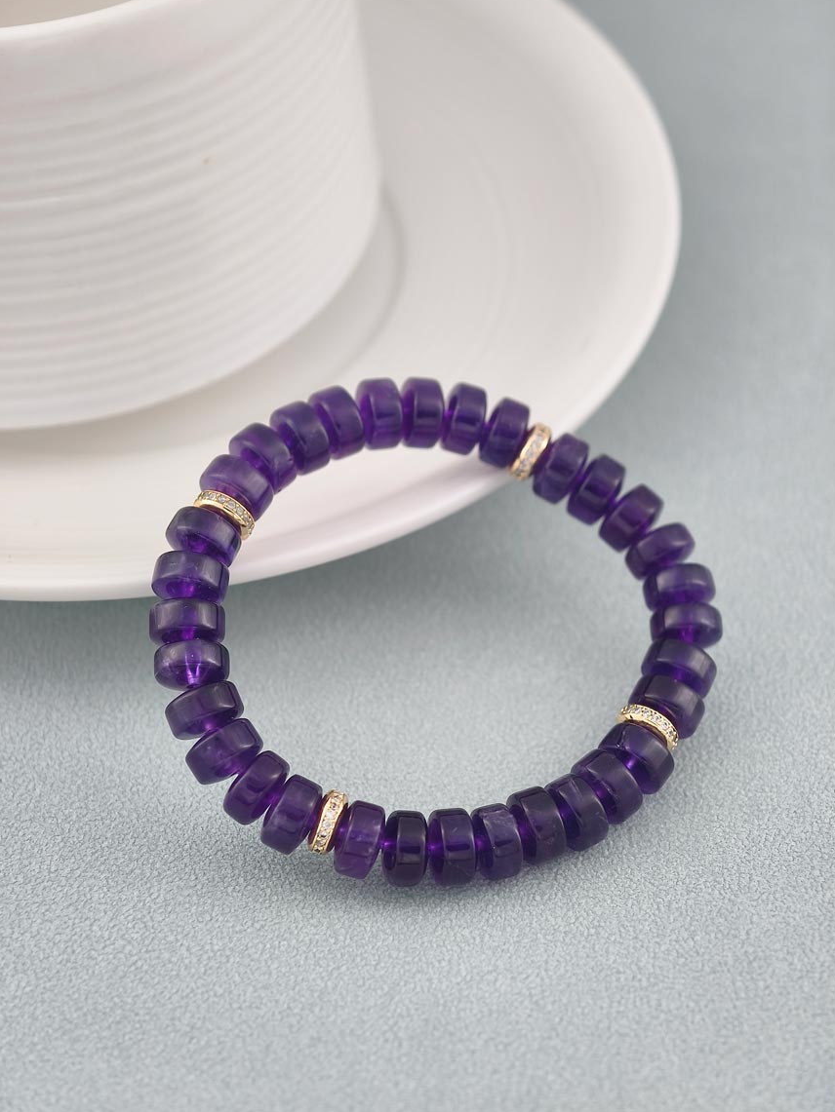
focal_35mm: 86
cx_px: 421
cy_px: 555
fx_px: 2765
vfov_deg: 22.8
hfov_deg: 17.2
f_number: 2.67
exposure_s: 1/160
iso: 125
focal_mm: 22.48
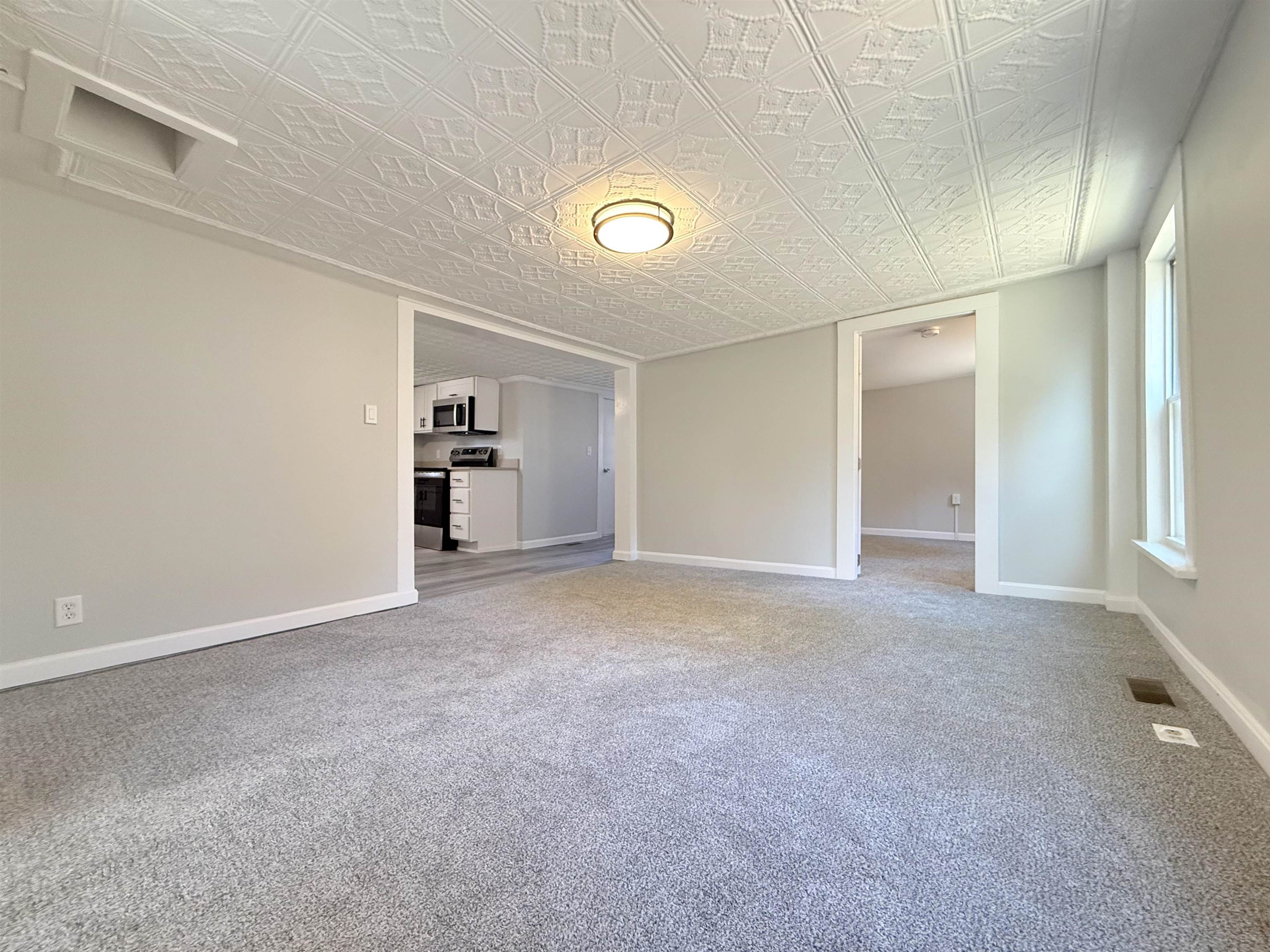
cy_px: 476
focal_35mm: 14
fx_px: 514
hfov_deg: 102.1
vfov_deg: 85.7
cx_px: 635
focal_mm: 2.22
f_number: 2.2
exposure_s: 1/120
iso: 320
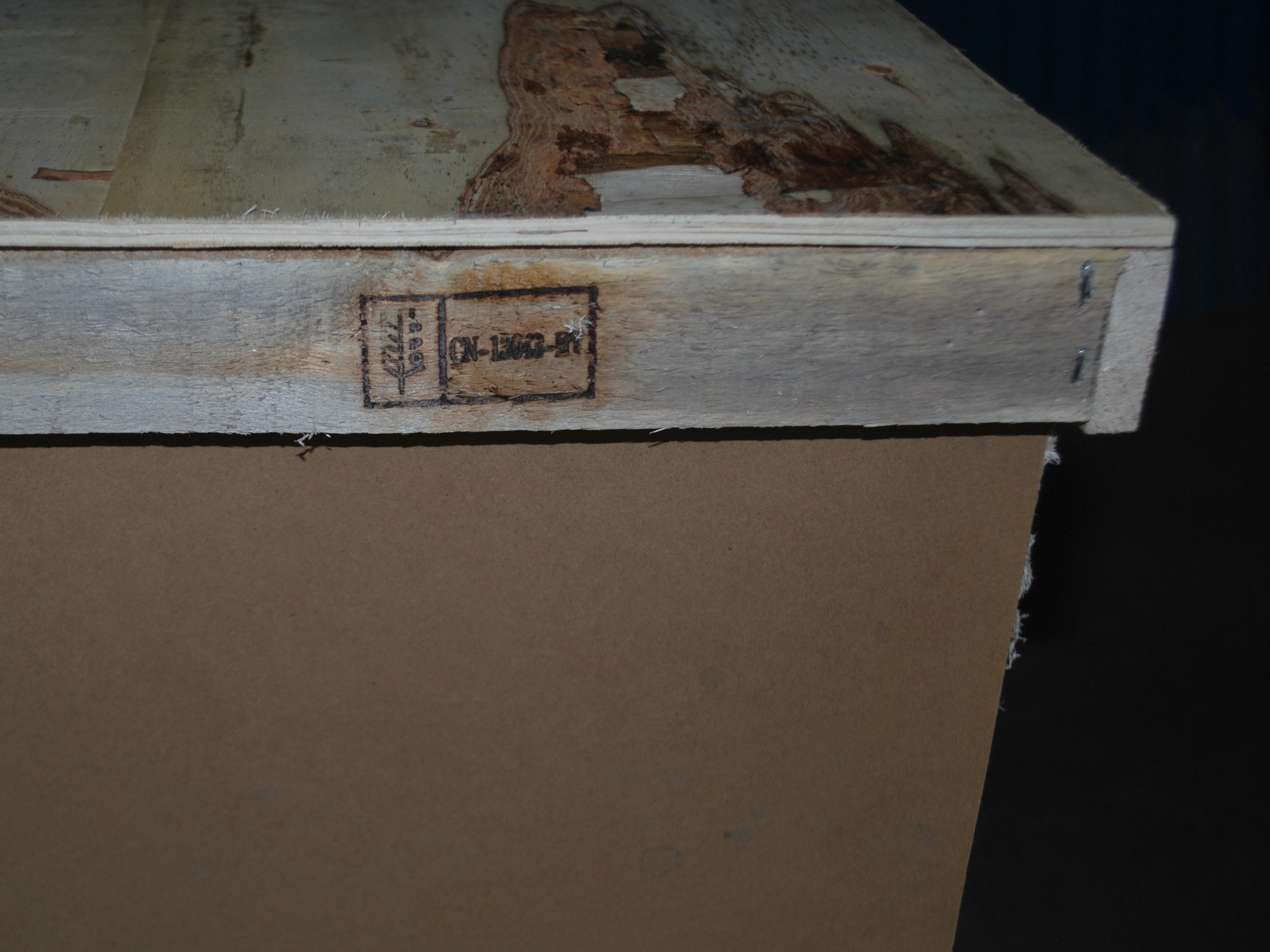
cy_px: 460
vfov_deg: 30.3
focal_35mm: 48
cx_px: 466
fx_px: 1761
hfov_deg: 39.4
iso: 200
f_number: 4.2
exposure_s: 1/60
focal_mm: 26
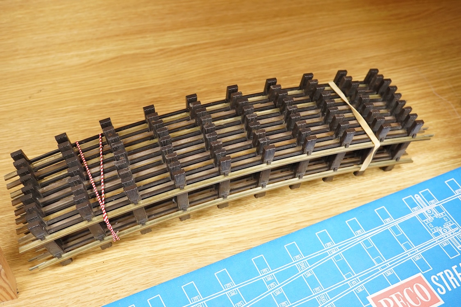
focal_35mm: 45
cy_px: 154
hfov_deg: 43.6
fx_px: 576
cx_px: 230
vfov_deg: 29.9
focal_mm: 30
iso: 2500
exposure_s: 1/80
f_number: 8
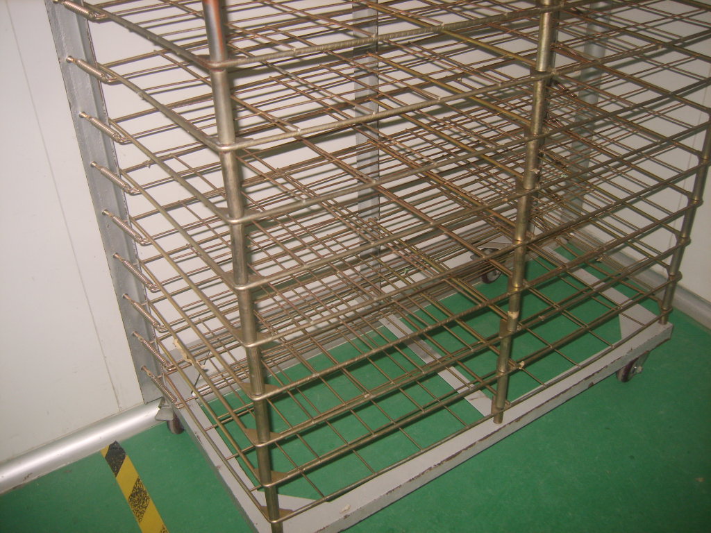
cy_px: 266
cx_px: 356
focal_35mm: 35
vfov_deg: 40.7
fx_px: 719
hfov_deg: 52.6
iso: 100
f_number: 2.8
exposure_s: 1/30
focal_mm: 7.4
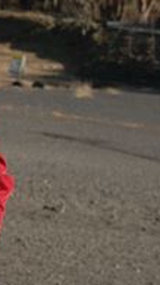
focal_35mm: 285
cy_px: 12
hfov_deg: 4.2
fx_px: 2149
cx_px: -104
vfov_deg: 7.6
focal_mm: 55
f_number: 7.1
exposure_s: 1/500
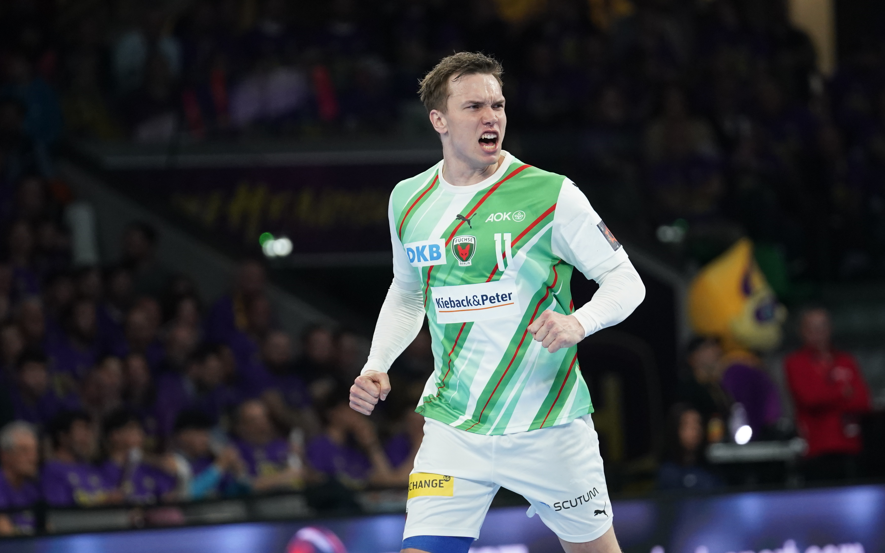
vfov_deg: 3.8
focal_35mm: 345
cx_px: 490
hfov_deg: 6.1
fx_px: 8321
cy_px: 277
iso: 2000
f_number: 2.8
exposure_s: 1/1000
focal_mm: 200
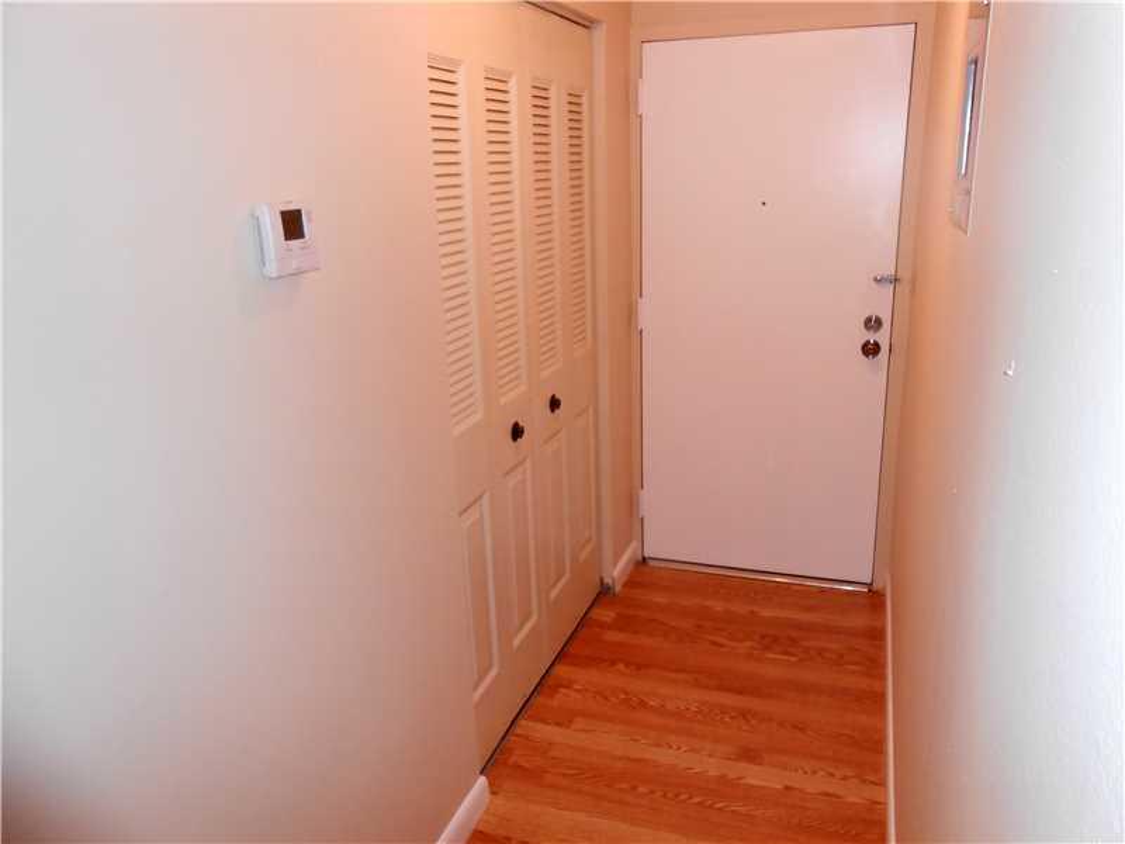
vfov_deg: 53.1
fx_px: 845
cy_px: 422
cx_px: 562
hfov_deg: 67.3
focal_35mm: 26
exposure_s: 1/25
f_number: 3.5
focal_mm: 4.6
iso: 200
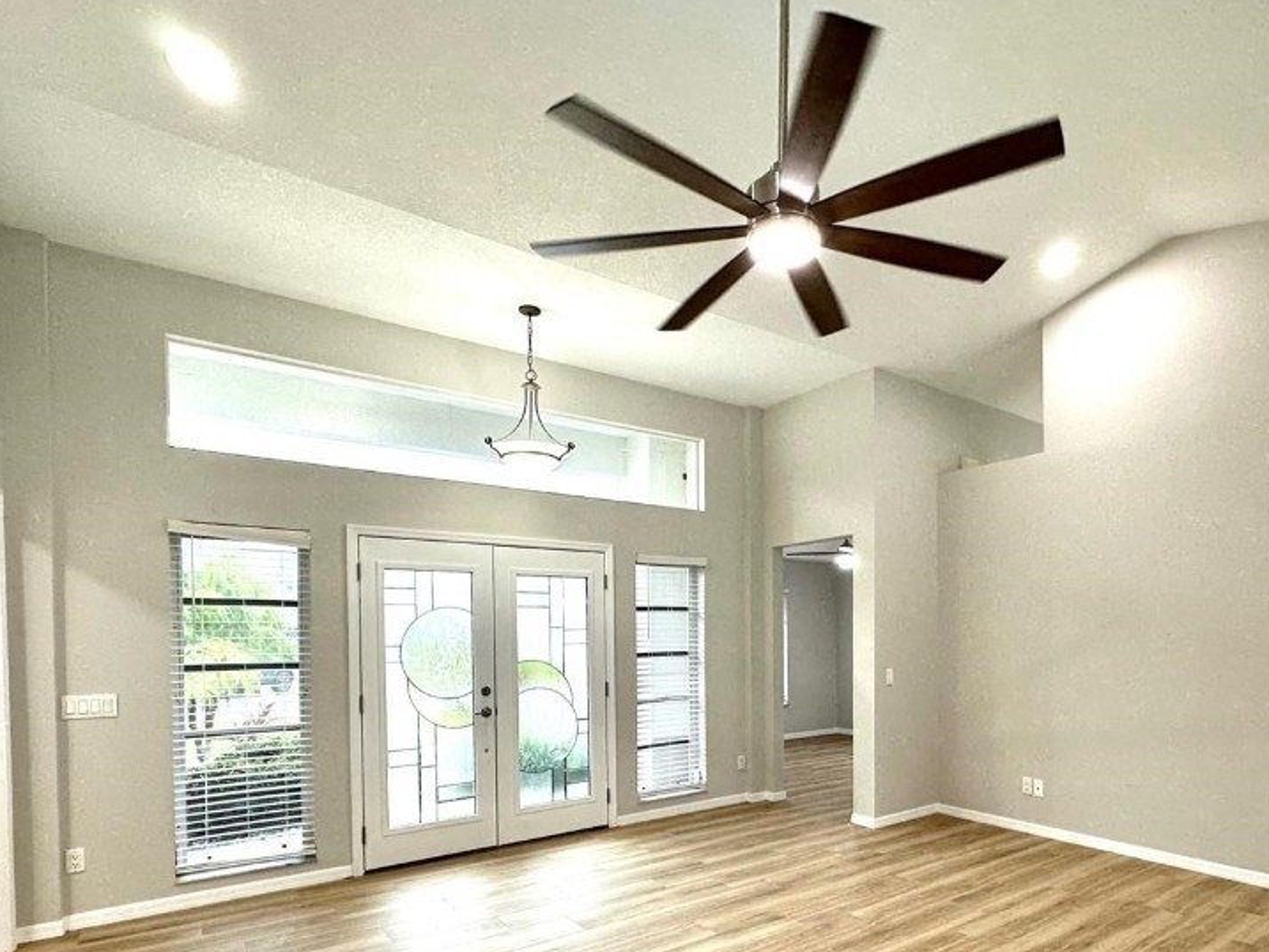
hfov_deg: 81.1
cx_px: 738
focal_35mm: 20
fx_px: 733
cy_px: 648
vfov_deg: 64.0
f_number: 2.2
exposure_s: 1/120
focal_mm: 2.22
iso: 160
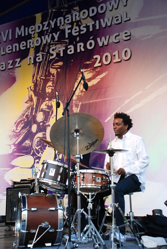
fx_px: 333
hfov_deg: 28.2
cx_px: 84
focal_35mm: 48
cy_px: 124
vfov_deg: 41.1
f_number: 4.5
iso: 800
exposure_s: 1/80
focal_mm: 32
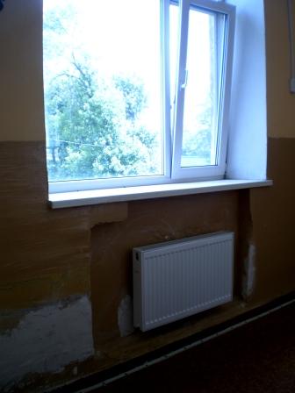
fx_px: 409
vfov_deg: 51.4
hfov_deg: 39.7
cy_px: 196
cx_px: 148
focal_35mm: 36
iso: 64
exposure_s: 1/80
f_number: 3.1
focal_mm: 6.3
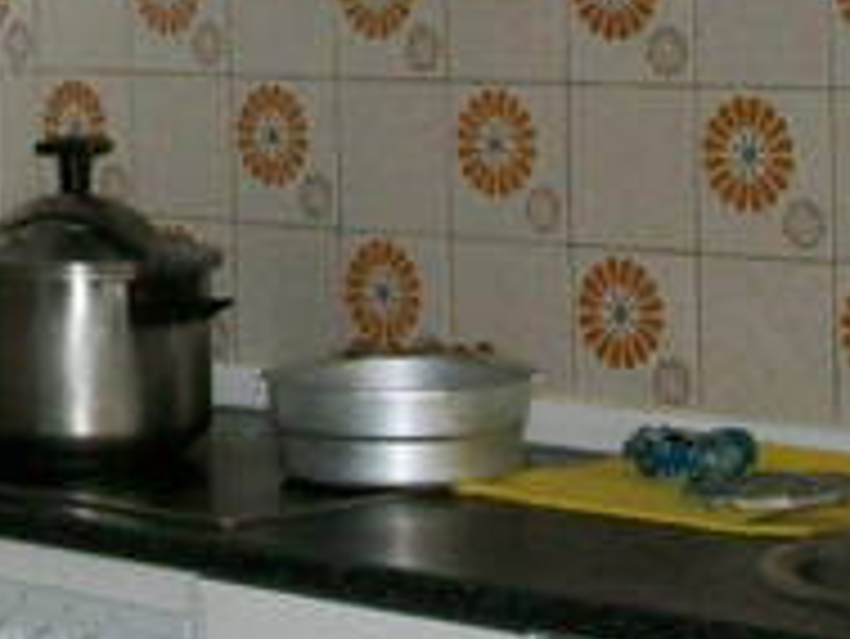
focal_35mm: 142
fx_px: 3489
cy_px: -63
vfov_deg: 10.3
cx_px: -139
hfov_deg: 13.5
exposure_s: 1/60
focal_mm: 5.7
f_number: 2.8
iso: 160
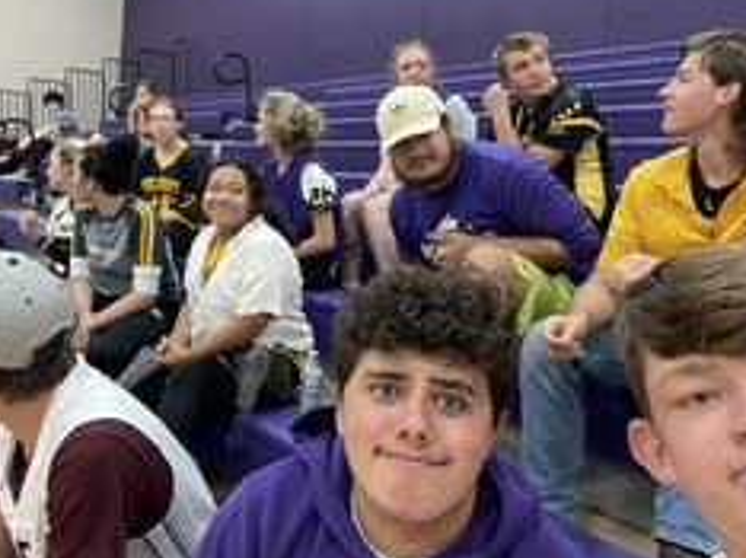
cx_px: 300
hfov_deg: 52.3
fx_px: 754
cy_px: 228
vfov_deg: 40.5
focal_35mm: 35
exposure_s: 1/60
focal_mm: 2.71
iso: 320
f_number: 2.2
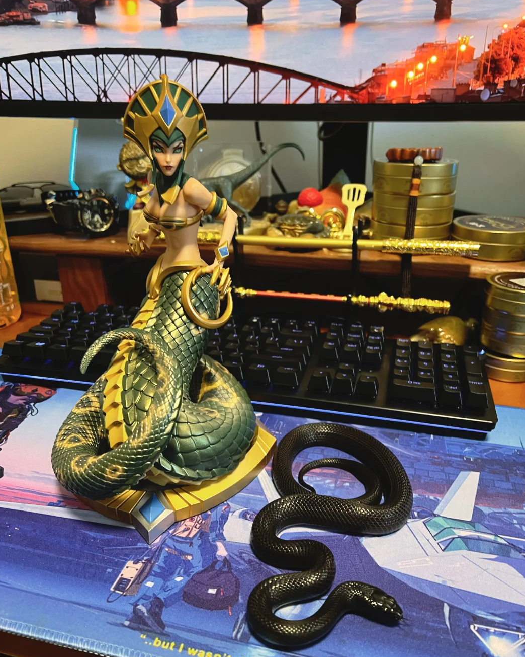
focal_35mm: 28
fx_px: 544
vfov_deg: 62.1
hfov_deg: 51.5
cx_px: 268
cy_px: 355
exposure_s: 1/60
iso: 320
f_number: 1.5
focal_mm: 5.7
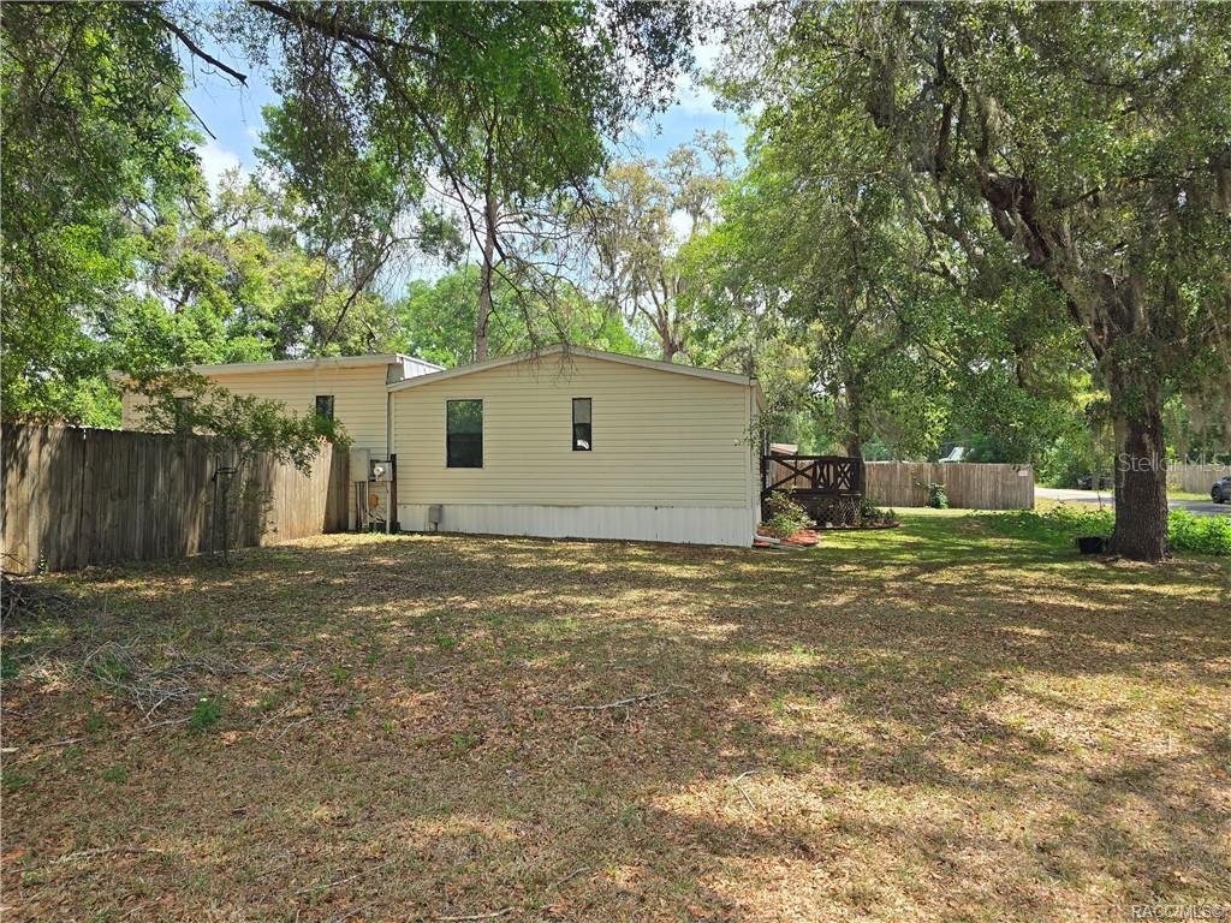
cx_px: 616
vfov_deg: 58.9
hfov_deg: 73.9
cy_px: 462
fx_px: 818
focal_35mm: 23
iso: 12
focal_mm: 6.3
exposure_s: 1/339
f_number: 1.7
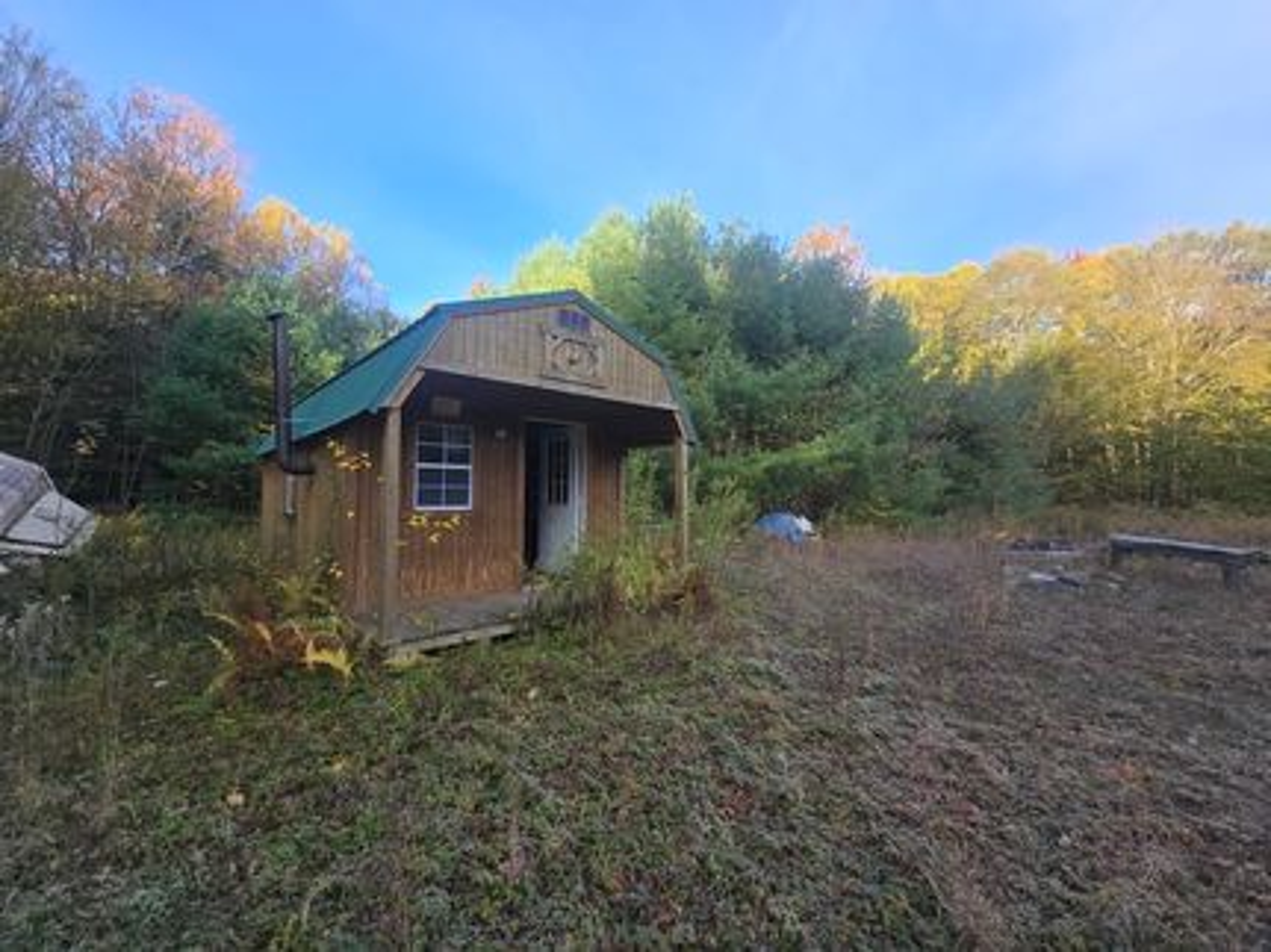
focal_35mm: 13
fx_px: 477
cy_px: 476
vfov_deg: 89.9
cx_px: 636
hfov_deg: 106.2
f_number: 2.2
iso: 50
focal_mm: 2.2
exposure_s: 1/404
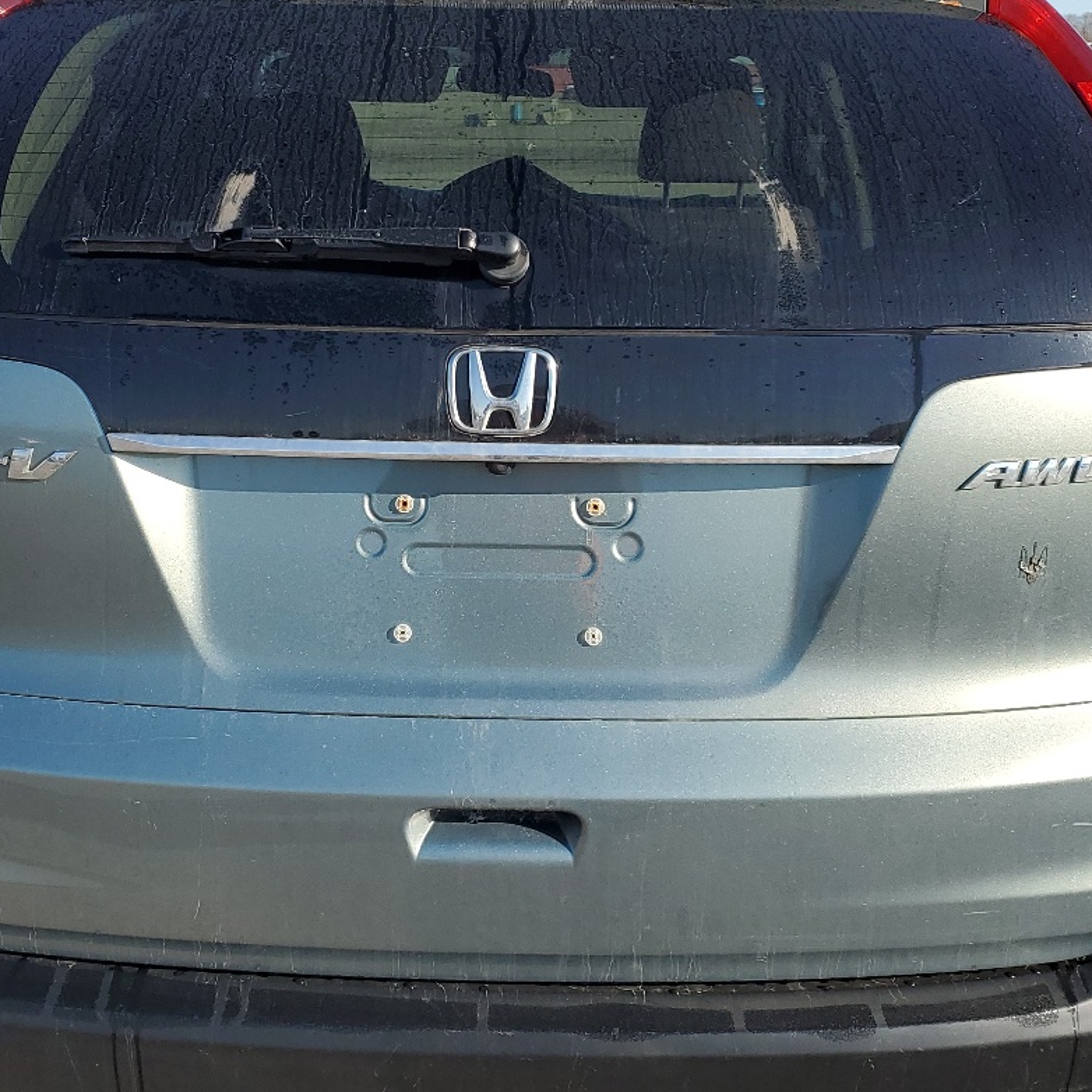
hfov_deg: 36.0
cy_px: 511
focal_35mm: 47
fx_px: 1677
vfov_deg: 36.0
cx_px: 499
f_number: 1.5
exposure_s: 1/2000
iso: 50
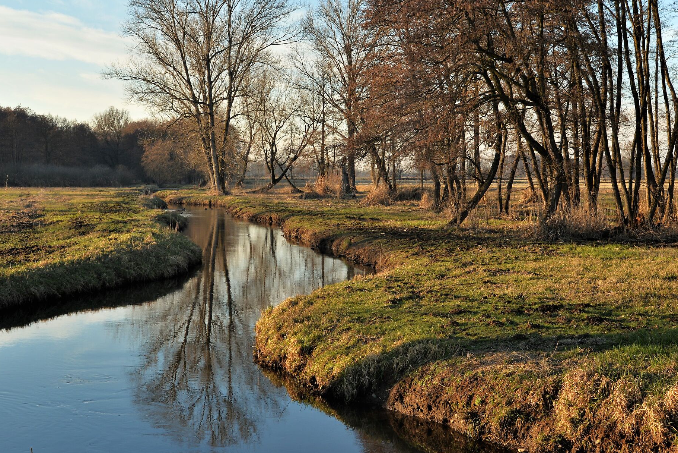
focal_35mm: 58
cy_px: 223
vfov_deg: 23.4
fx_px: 1093
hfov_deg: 34.4
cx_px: 278
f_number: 8
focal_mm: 44
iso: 200
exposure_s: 1/125
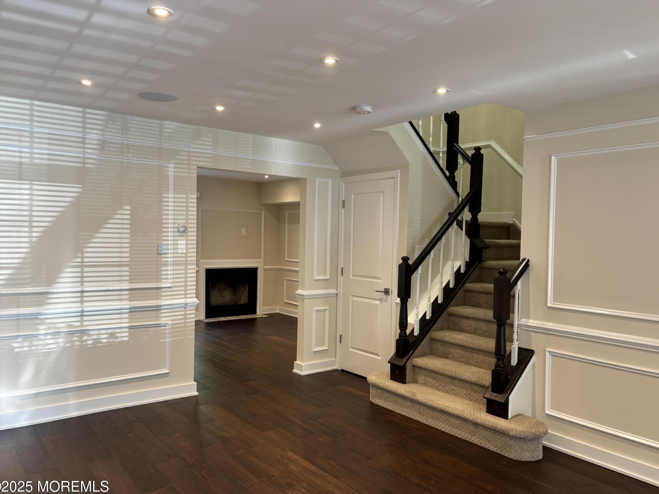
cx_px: 331
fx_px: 514
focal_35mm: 27
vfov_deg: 51.3
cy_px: 254
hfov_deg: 65.3
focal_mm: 5.96
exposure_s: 1/60
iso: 100
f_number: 1.6
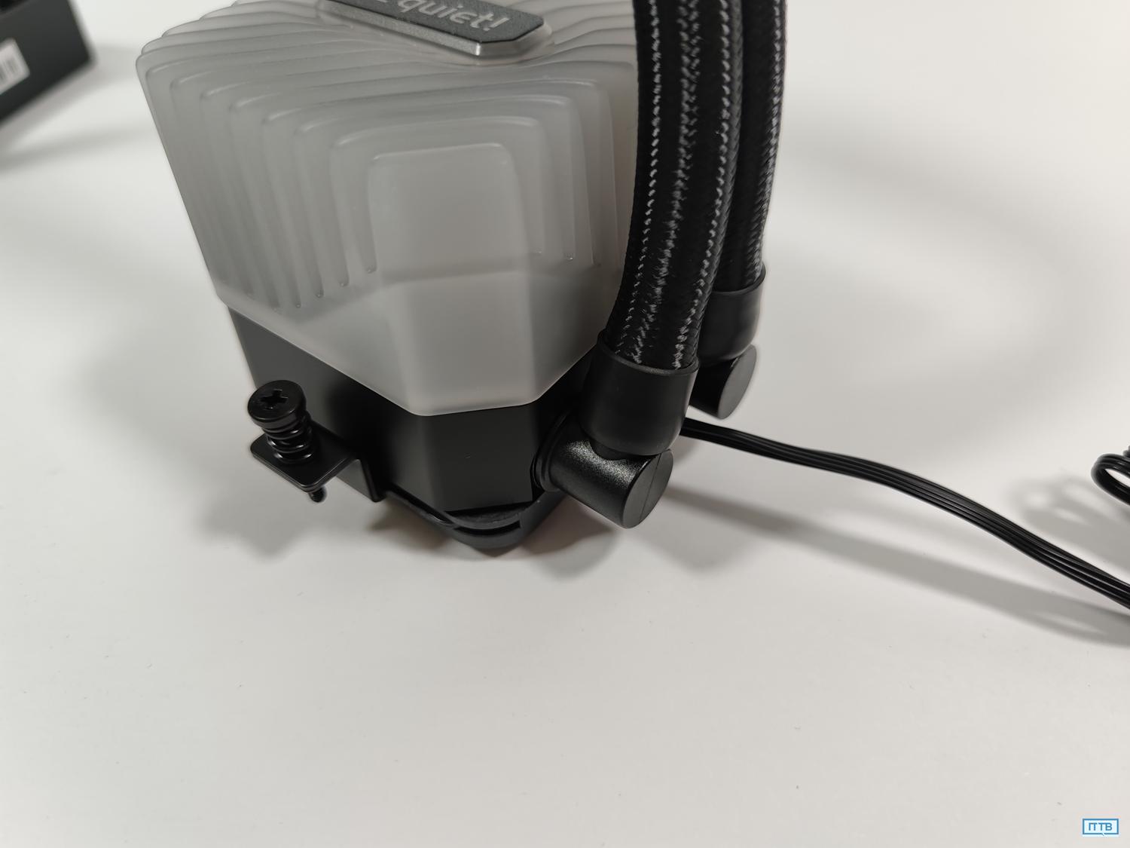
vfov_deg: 54.9
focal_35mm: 25
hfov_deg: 69.4
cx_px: 565
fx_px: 816
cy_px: 424
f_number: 1.85
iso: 69
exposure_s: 1/100
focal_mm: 6.78
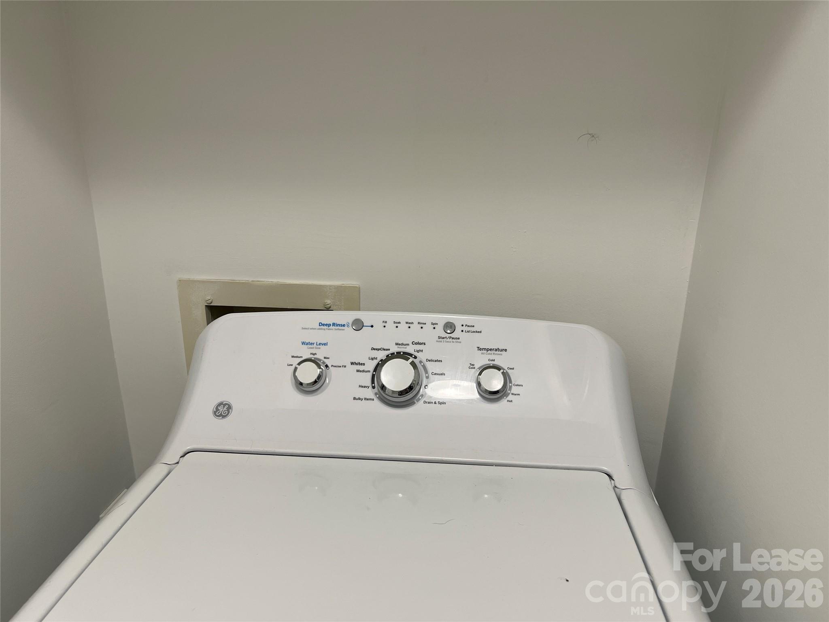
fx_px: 623
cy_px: 311
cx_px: 414
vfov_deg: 53.1
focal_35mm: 26
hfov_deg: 67.3
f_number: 1.5
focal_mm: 5.7
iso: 100
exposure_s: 1/121
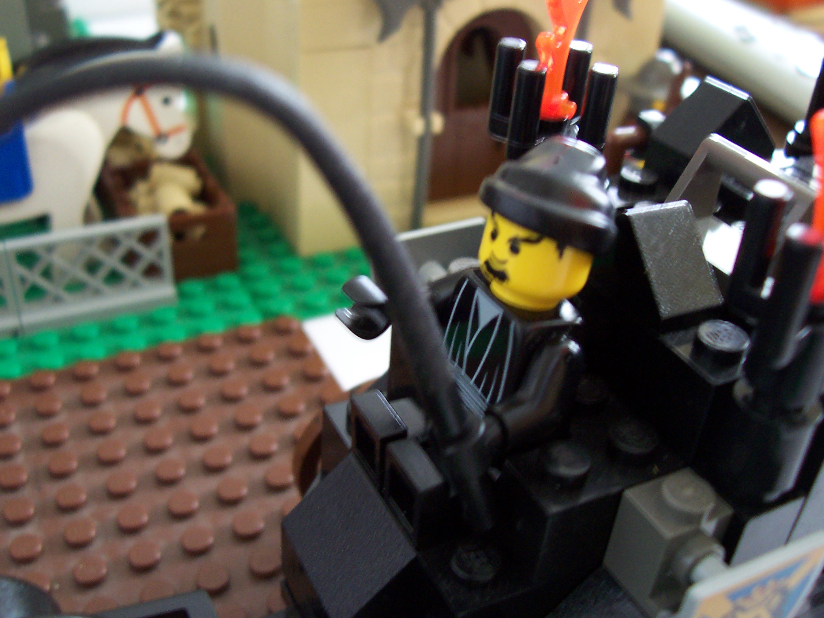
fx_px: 881
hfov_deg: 50.1
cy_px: 309
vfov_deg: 38.7
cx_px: 412
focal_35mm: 37
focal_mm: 5.6
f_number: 2.8
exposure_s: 1/8
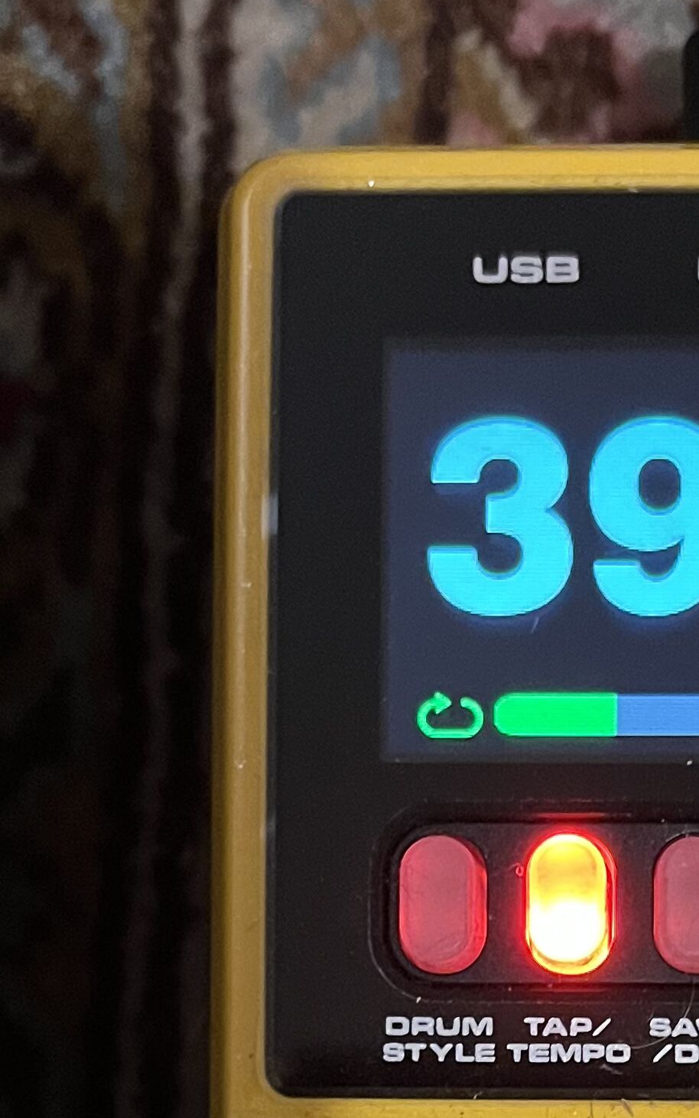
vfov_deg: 25.4
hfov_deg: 17.0
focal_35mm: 76
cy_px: 1195
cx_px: 569
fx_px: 2316
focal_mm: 5.1
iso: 640
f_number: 1.6
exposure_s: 1/33
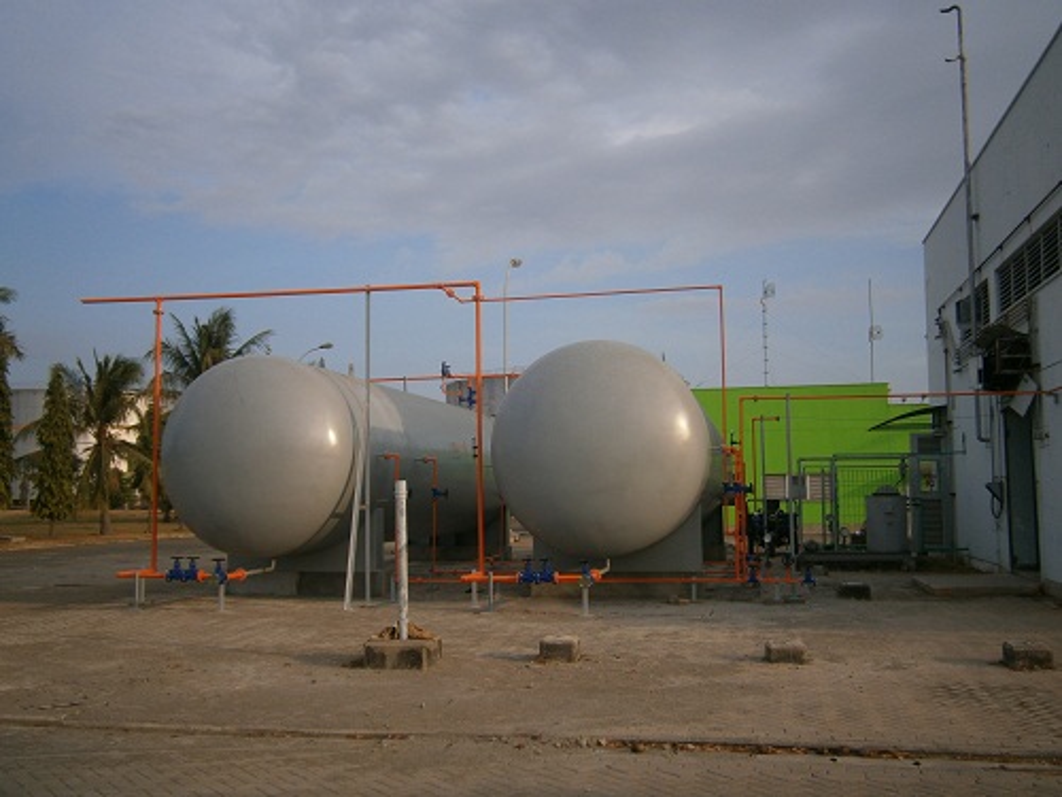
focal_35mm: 36
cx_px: 531
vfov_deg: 39.7
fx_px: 1104
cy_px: 398
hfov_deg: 51.4
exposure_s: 1/640
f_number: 3.1
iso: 80
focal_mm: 6.4
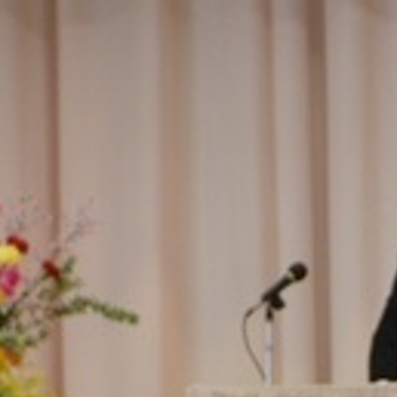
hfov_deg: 1.8
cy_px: 566
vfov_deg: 1.8
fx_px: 12807
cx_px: 254
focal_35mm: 987
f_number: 5.6
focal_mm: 200
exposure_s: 1/200
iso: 3200
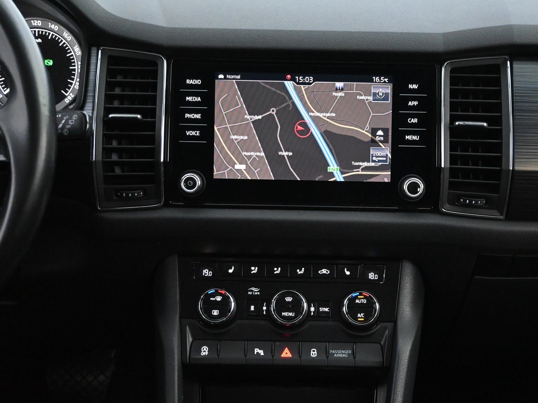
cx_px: 300
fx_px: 762
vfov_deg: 29.7
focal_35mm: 49
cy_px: 202
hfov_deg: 38.8
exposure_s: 1/50
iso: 10000
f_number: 4.8
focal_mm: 30
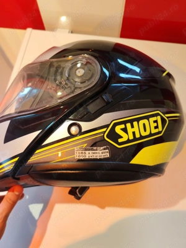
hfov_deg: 51.4
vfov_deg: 65.3
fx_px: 193
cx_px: 93
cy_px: 124
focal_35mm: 27
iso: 640
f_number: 1.95
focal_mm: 5.52
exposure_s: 1/100
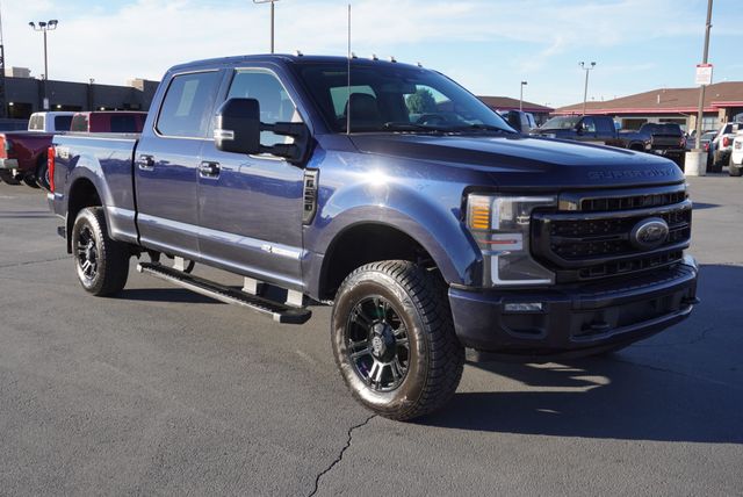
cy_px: 248
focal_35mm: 36
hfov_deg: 53.1
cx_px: 372
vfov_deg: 36.9
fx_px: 744
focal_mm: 24
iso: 100
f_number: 6.3
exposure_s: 1/160
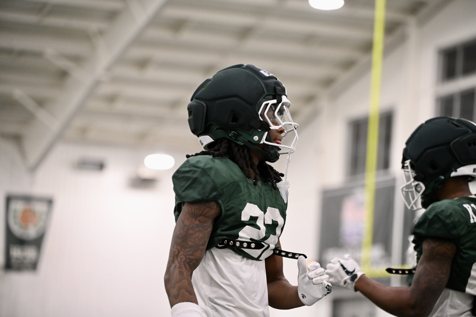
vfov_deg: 11.0
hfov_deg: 16.4
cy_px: 158
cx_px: 238
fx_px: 1652
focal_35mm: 125
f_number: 2.8
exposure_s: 1/1000
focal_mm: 125
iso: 5000
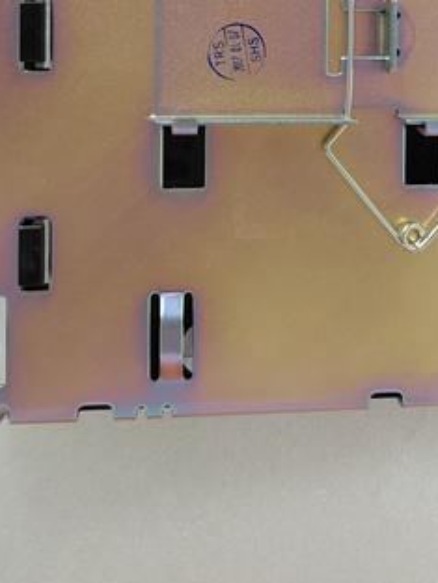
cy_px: 24
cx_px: 285
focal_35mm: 49
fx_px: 826
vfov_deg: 35.8
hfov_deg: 29.5
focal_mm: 5.52
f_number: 1.9
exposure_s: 1/60
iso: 1653
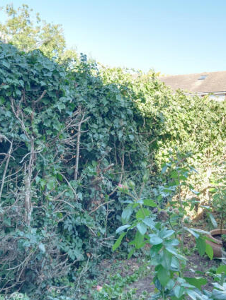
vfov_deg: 46.8
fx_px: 348
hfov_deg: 35.4
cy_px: 149
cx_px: 160
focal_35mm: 40
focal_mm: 18.2
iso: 400
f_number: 9
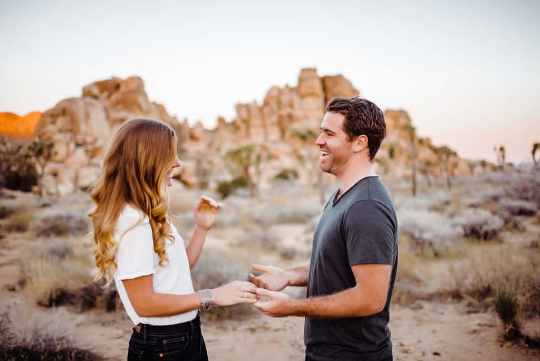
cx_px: 270
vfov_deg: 37.9
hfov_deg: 54.4
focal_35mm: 35
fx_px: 525
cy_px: 180
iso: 100
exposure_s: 1/200
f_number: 1.4
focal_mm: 35
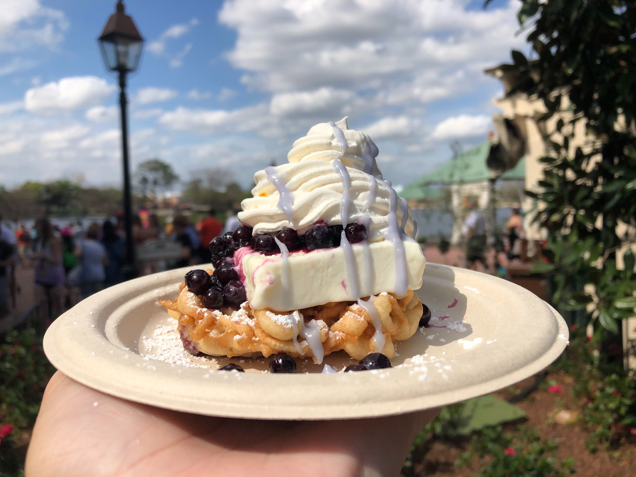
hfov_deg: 63.4
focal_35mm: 28
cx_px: 318
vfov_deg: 49.7
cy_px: 238
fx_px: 514
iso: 25
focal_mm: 3.99
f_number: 1.8
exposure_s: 1/4000
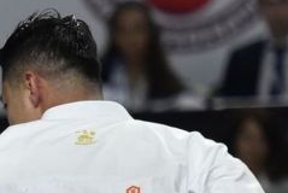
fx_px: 10236
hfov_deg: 1.6
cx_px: -362
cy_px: 379
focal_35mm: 1278
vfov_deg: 1.1
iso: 800
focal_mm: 170
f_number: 2.8
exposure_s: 1/800
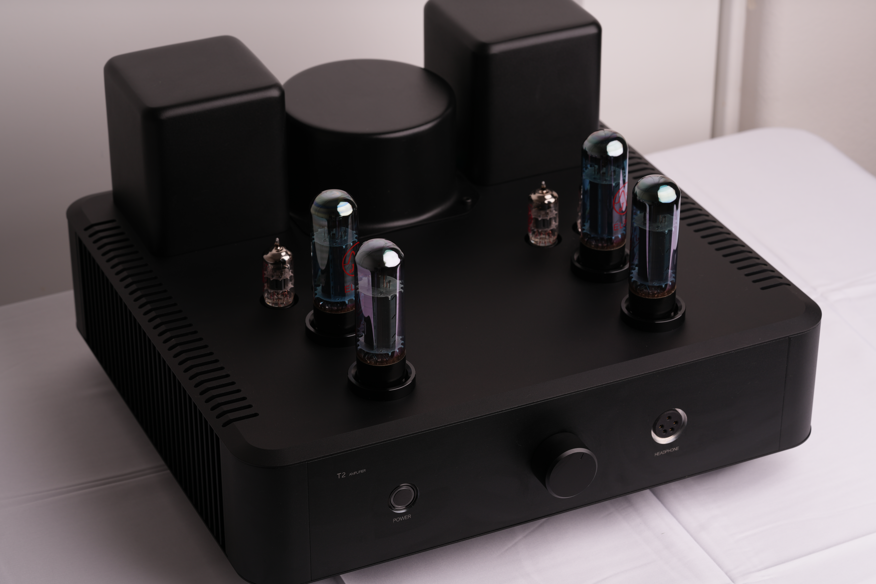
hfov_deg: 22.6
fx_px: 2190
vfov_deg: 15.2
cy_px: 292
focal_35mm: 90
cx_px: 438
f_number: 9
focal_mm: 90
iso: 100
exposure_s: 1/250
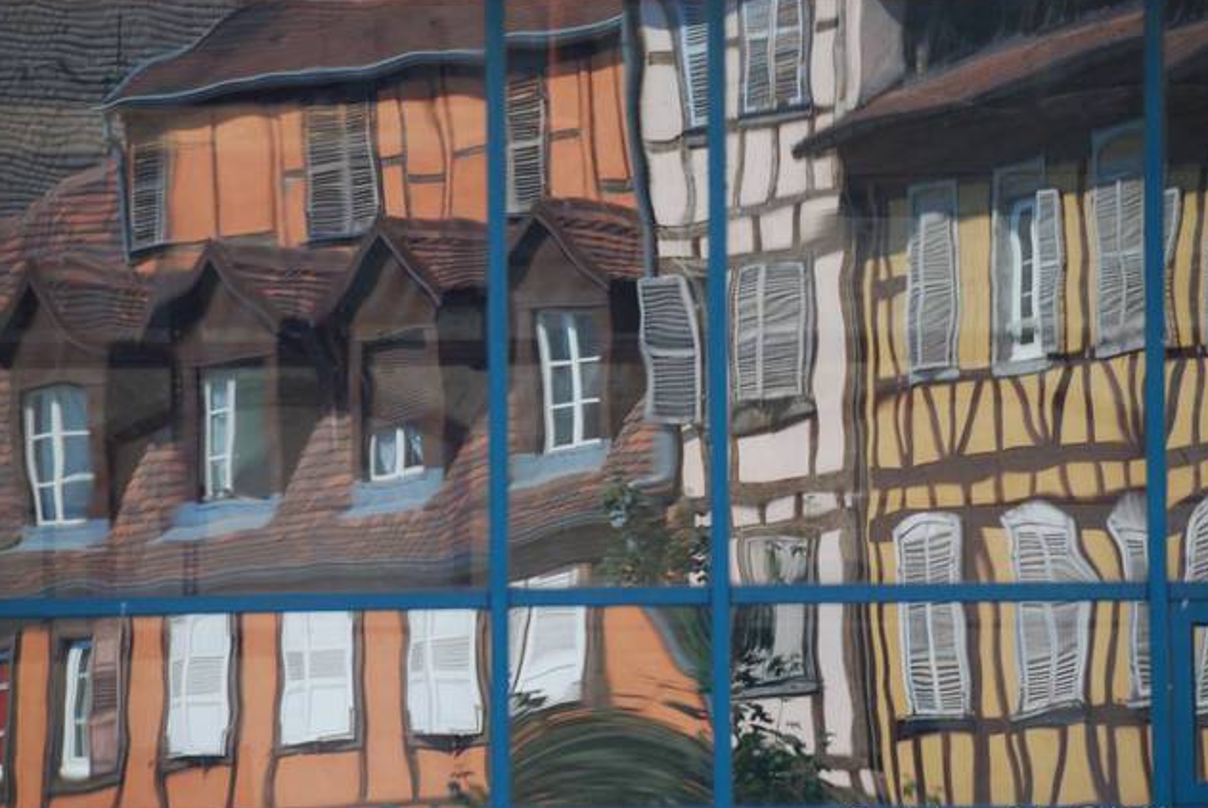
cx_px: 618
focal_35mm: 333
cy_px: 423
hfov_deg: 6.2
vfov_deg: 4.1
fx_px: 11184
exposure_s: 1/60
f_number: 5.6
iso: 100
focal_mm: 200
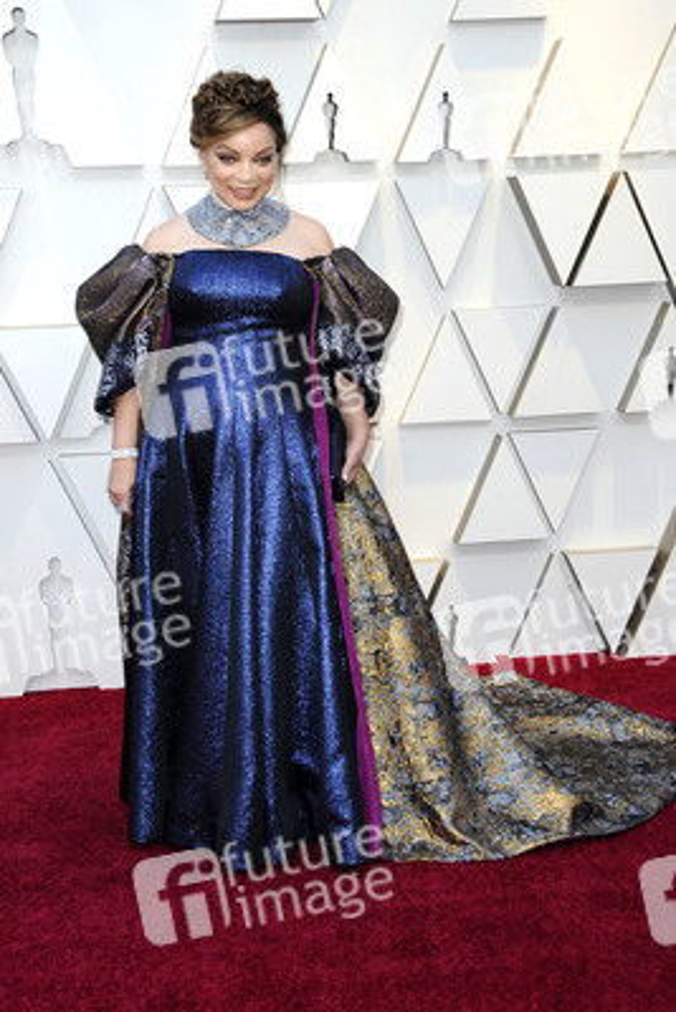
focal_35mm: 50
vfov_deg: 39.6
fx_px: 1407
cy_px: 506
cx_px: 338
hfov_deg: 27.0
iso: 800
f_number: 8
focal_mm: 50
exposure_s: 1/250
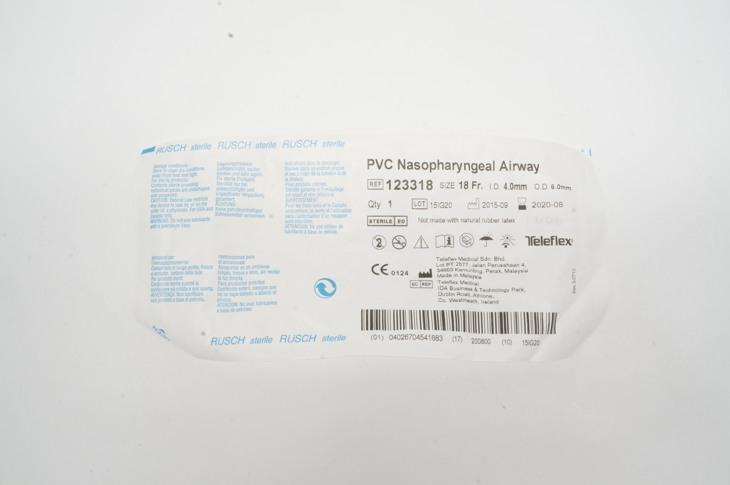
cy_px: 242
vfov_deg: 43.5
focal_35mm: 30
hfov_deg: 62.0
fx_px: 608
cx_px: 365
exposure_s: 1/5
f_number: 22
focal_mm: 20
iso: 800
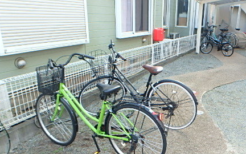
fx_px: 221
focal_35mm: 33
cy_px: 99
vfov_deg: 38.0
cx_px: 165
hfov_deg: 56.8
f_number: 3.5
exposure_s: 1/60
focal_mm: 3.7
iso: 125
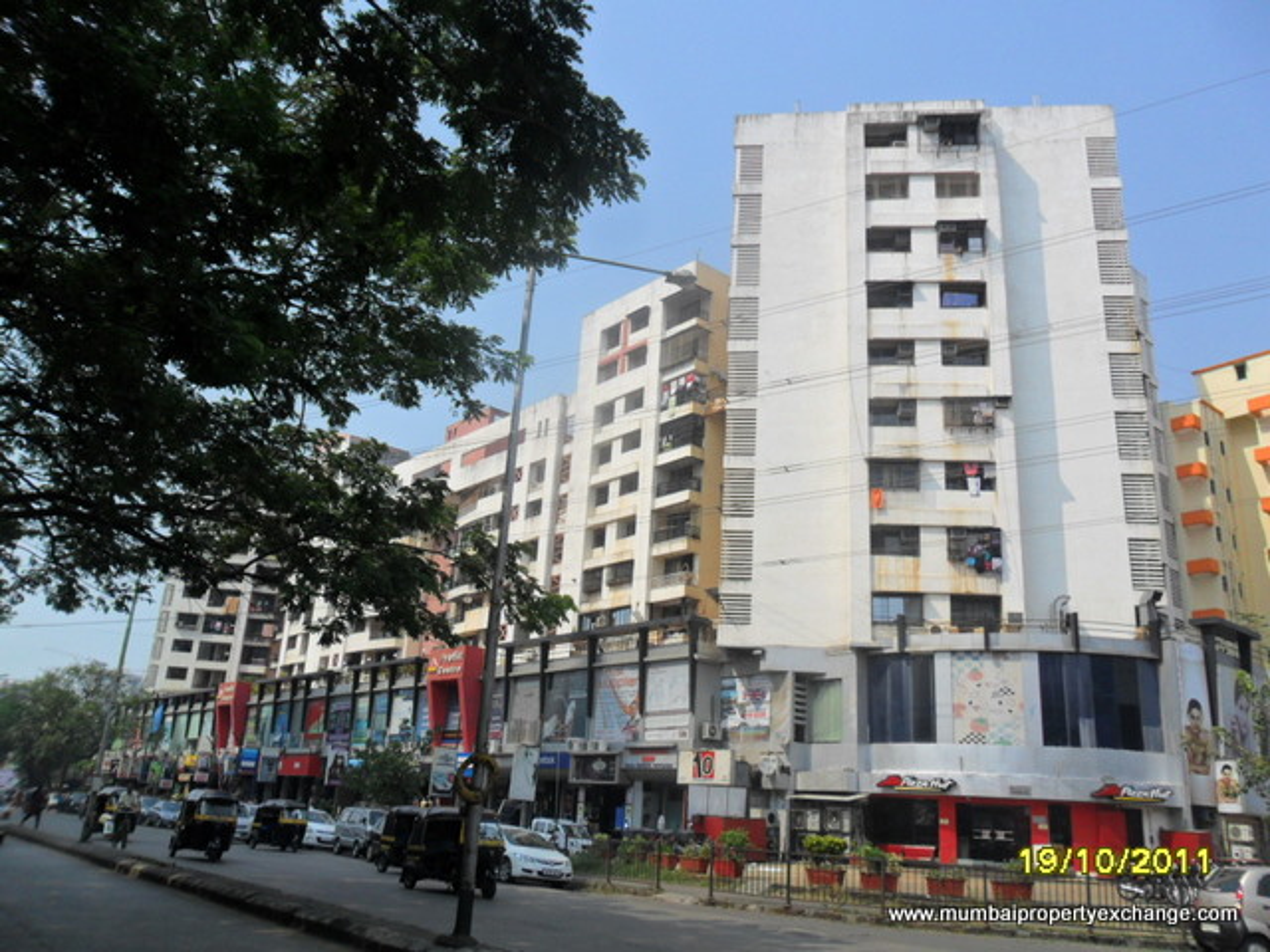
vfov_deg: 51.4
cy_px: 476
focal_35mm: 27
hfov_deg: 65.3
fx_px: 991
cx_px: 635
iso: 100
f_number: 8.9
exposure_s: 1/180
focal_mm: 4.9
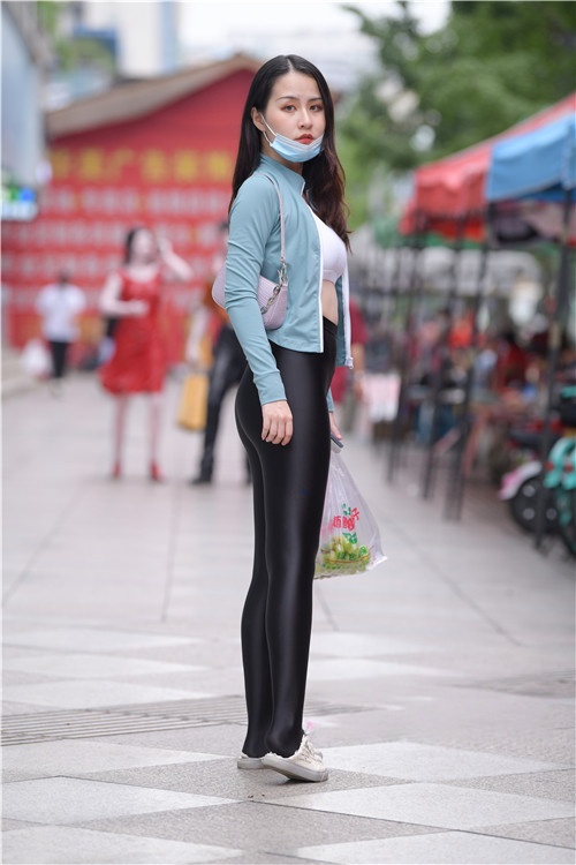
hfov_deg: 8.3
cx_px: 288
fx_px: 3960
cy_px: 432
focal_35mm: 165
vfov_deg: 12.5
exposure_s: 1/640
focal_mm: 165
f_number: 3.5
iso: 640
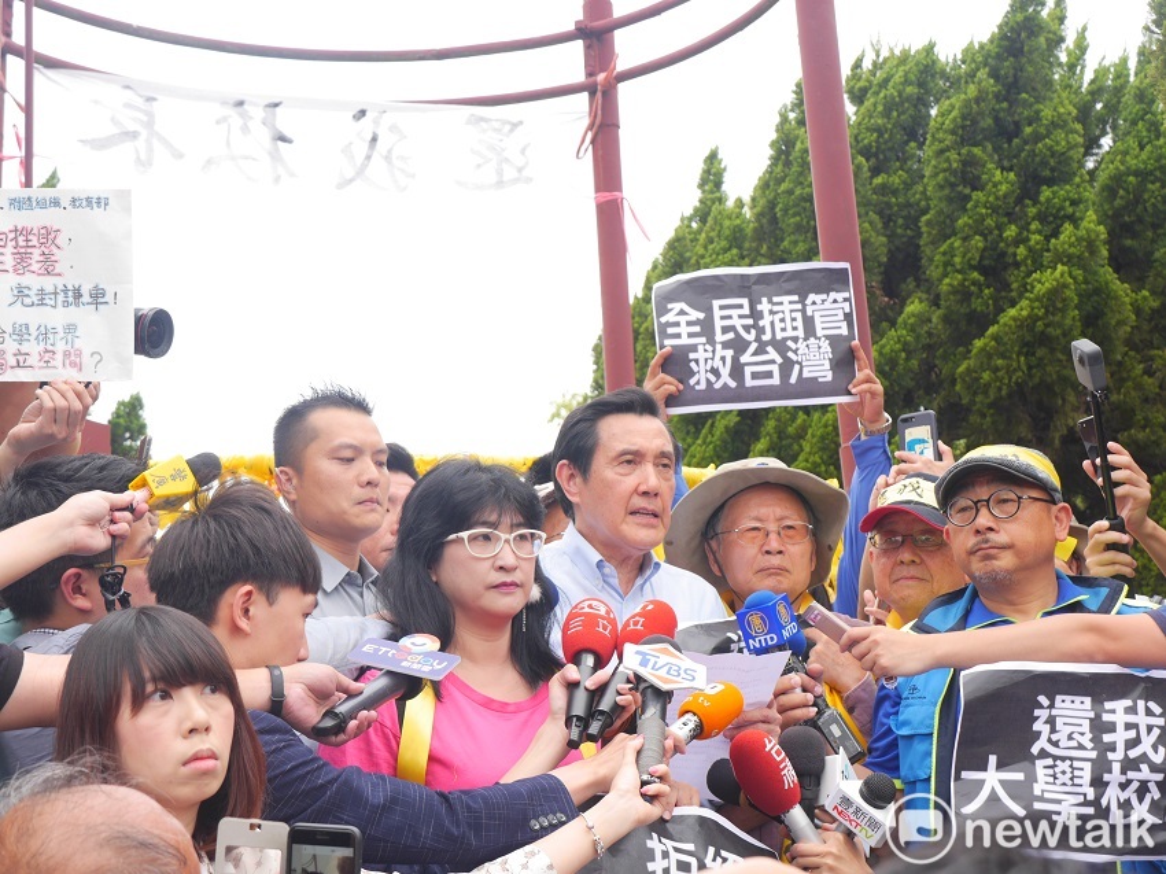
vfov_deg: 21.0
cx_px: 583
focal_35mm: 70
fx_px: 2357
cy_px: 437
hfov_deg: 27.8
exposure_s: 1/125
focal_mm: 35
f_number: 5
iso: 200
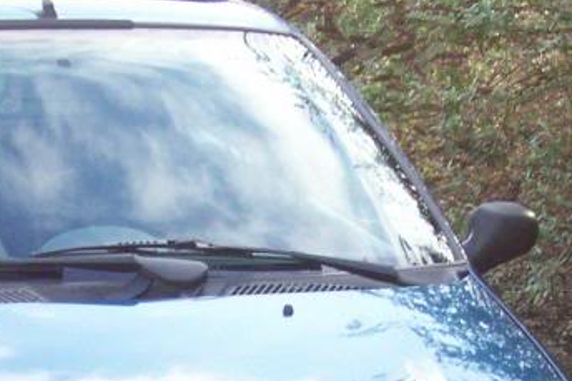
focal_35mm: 130
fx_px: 2064
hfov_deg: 15.8
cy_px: 459
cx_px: 228
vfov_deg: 10.4
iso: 80
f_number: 2.9
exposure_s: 1/133
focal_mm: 7
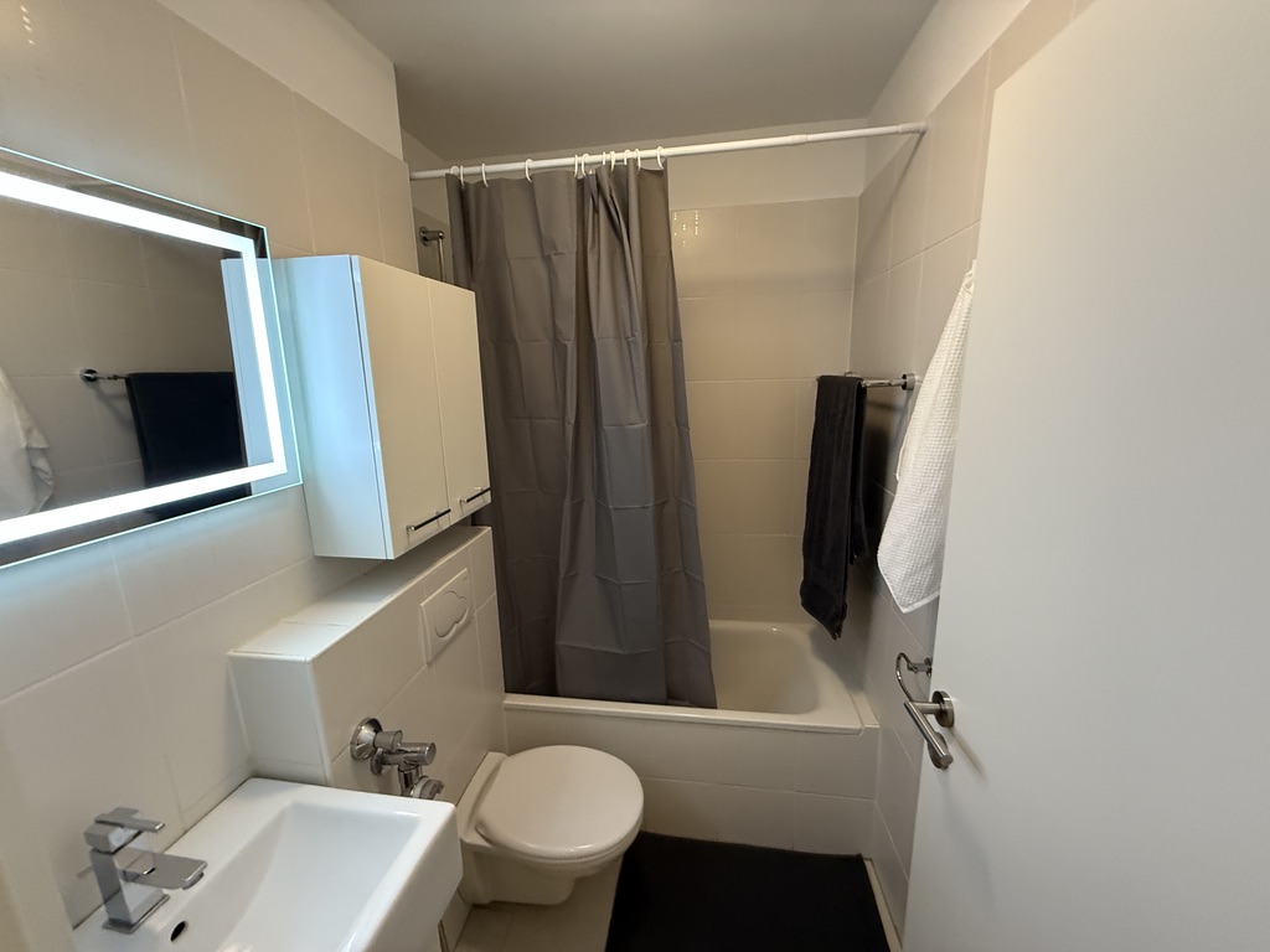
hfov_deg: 102.1
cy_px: 476
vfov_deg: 85.7
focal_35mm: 14
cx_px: 635
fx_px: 514
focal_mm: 2.22
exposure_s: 1/50
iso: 640
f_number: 2.2
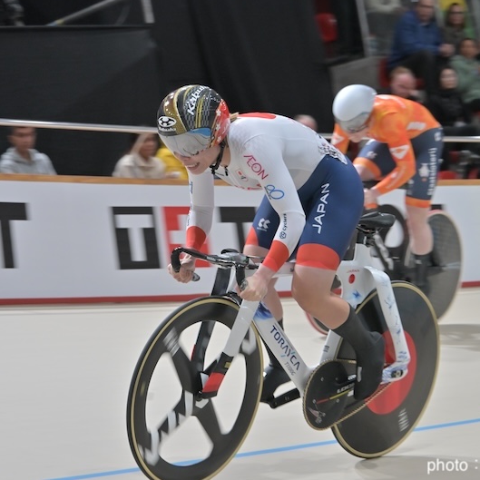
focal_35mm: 135
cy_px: 239
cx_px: 275
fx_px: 2118
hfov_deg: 12.9
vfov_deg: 12.9
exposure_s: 1/500
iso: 2000
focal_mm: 105
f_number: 8
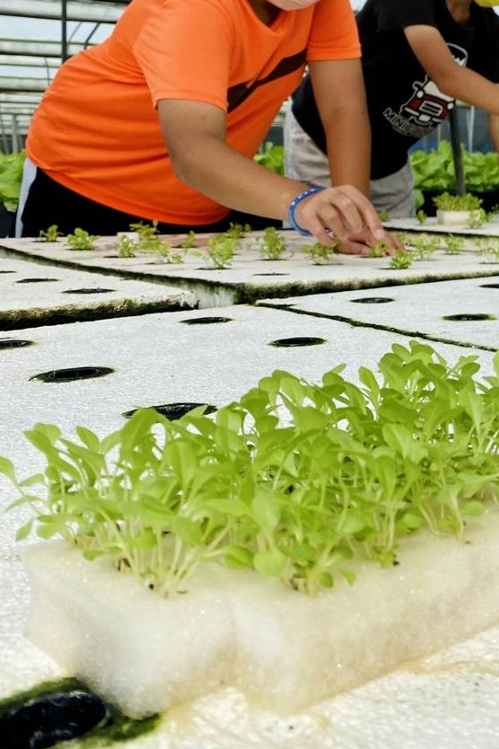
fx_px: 1019
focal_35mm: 49
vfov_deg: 40.0
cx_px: 649
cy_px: 262
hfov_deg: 24.1
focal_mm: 4.25
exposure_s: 1/1218
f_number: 1.8
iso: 32
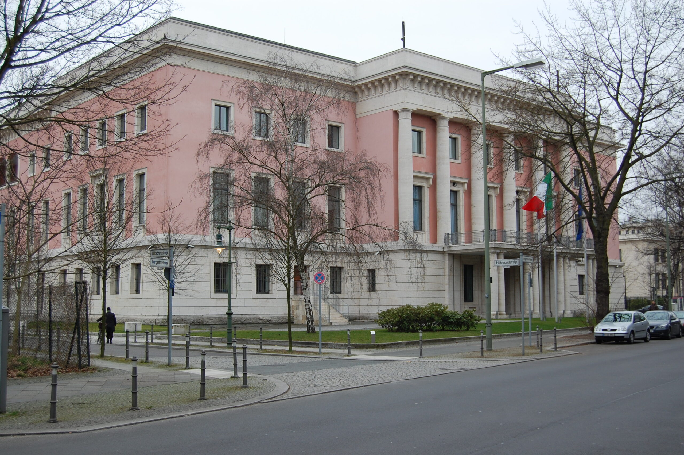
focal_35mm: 45
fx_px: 854
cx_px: 342
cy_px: 228
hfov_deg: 43.6
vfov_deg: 29.8
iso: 200
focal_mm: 30
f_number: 5.6
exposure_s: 1/125
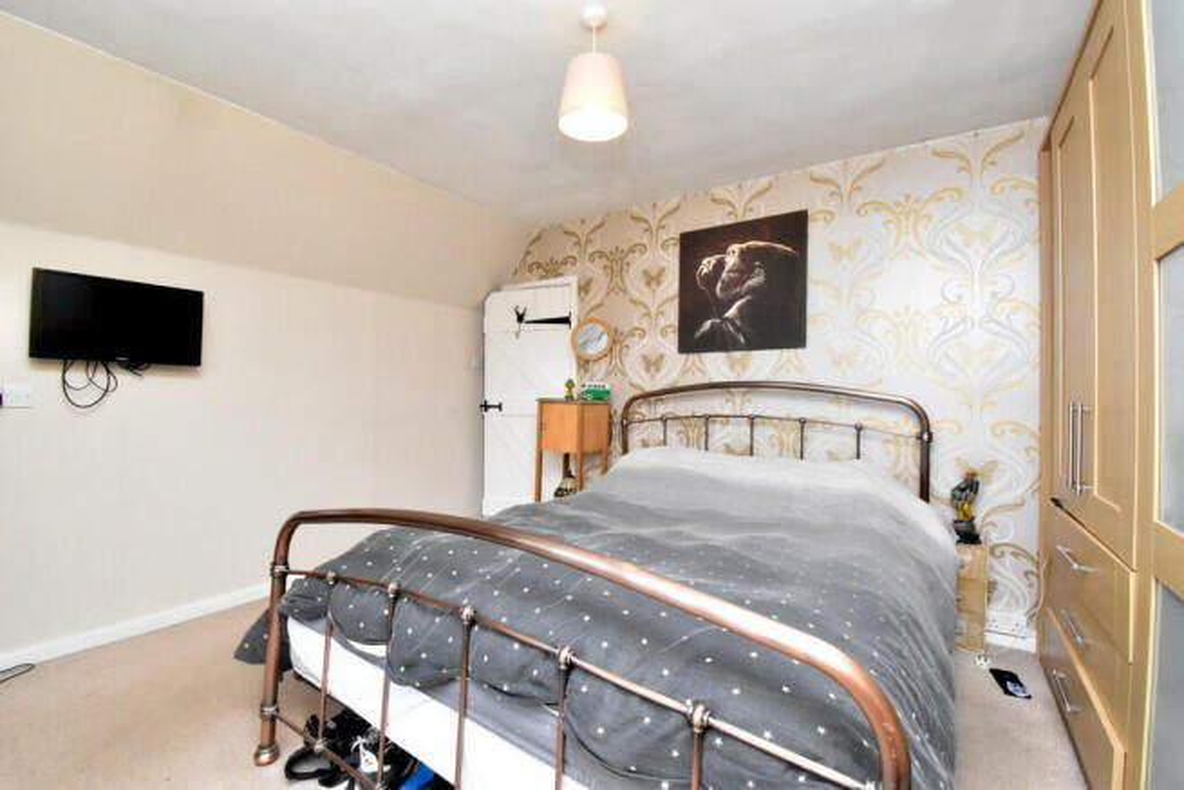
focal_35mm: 15
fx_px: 493
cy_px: 395
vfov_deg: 77.4
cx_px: 592
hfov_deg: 100.4
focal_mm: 10
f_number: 16
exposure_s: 1/60
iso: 4000
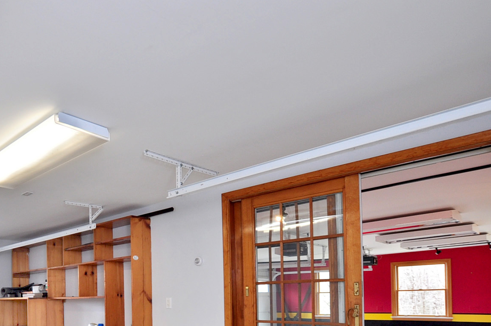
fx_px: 381
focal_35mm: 28
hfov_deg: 60.3
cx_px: 98
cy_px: 289
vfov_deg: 42.7
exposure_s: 1/25
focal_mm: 10
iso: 200
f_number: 5
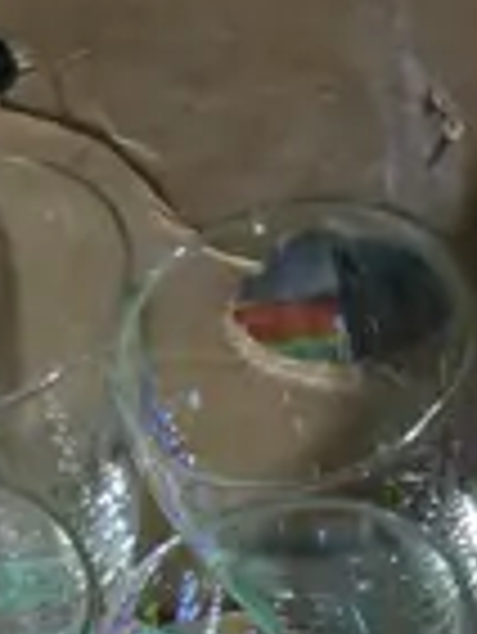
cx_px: -461
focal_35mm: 261
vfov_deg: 7.4
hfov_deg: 5.6
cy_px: 1016
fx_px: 4788
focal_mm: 18
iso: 400
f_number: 4
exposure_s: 1/60
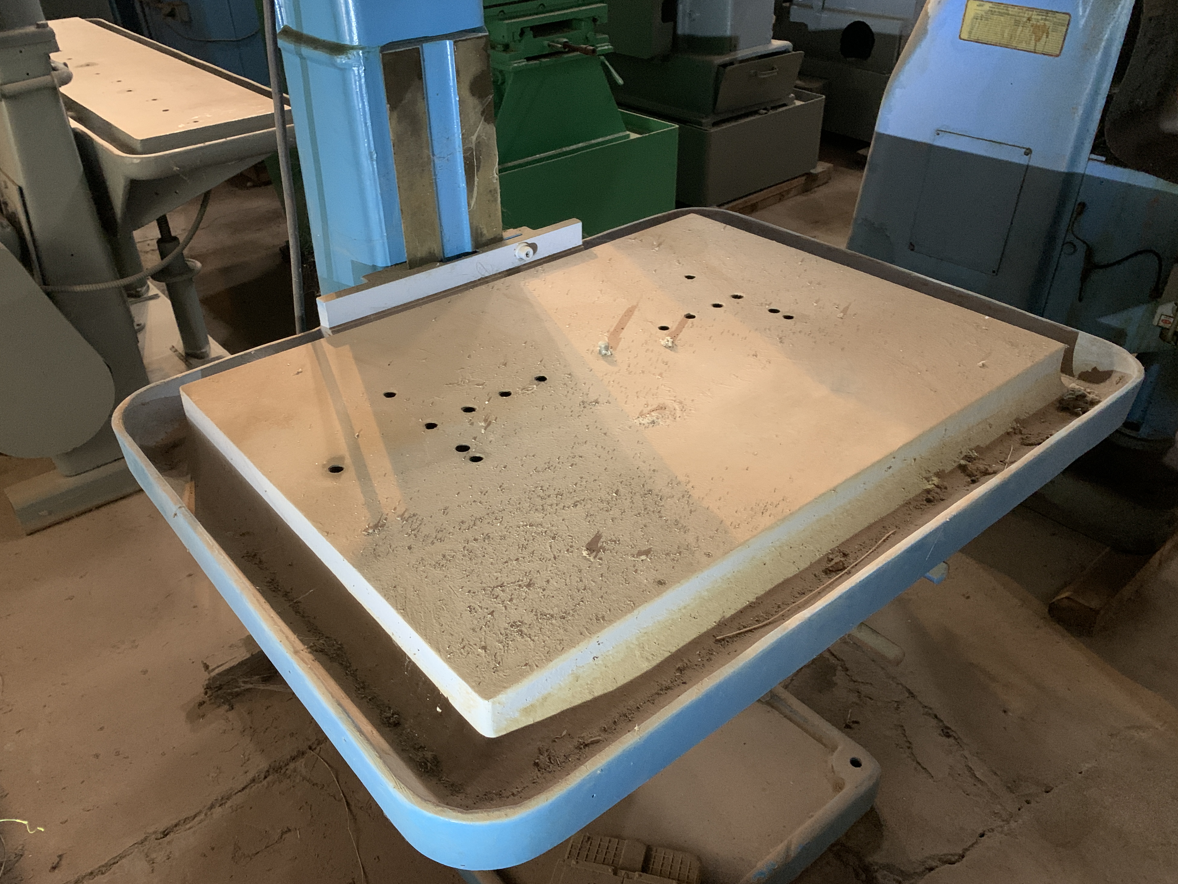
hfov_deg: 65.3
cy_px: 458
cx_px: 572
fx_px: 919
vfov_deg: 51.3
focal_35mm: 27
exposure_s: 1/30
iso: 640
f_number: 1.8
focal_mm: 4.25
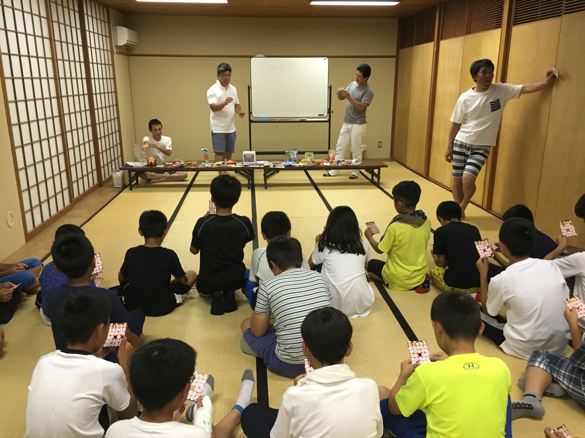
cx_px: 292
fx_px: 490
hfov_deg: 61.7
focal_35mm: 29
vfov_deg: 48.2
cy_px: 219
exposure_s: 1/30
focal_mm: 4.15
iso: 160
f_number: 2.2
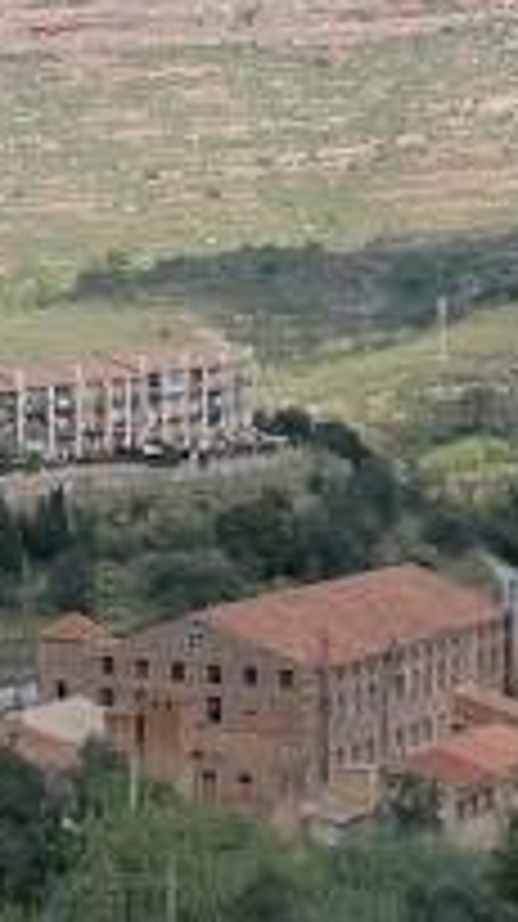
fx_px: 3499
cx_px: 257
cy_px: 63
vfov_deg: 14.8
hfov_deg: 8.5
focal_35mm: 143
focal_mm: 6.3
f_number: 3.1
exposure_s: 1/800
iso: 64
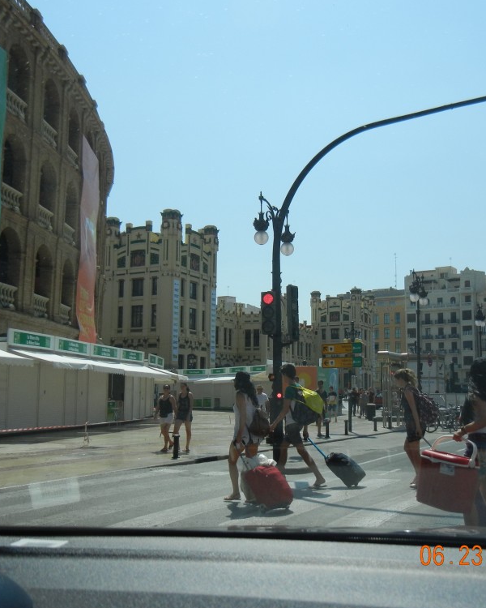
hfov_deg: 37.3
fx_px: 719
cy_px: 309
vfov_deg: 45.8
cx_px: 260
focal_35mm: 40
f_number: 7
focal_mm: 5.4
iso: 160
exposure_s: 1/592
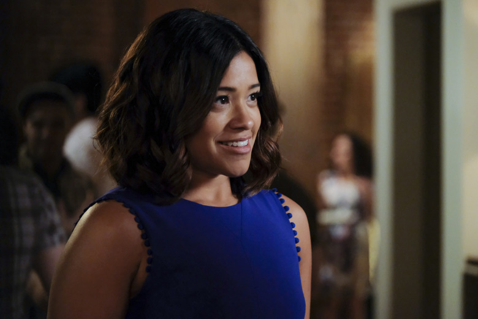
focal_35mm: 126
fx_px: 1673
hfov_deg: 16.3
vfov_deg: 10.9
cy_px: 160
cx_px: 239
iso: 4000
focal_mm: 83.8
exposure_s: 1/100
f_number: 2.8
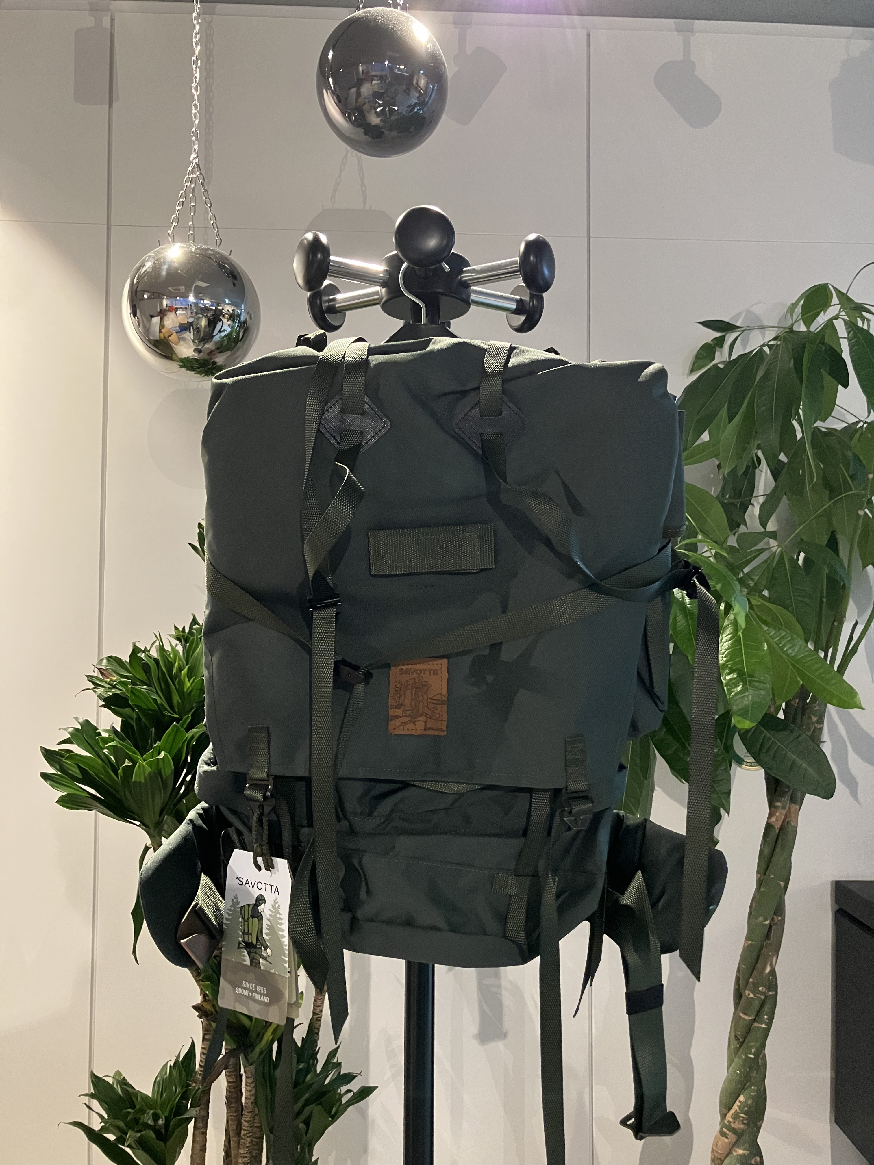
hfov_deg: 49.7
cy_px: 582
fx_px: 943
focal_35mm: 28
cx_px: 437
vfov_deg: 63.4
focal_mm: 3.99
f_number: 1.8
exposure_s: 1/33
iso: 320
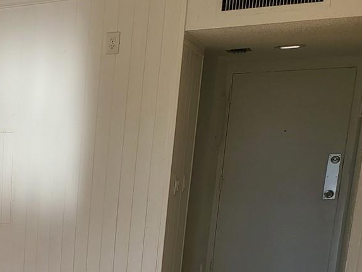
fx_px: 701
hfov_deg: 24.4
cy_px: 328
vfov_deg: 20.5
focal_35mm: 67
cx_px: -138
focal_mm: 5
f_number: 1.8
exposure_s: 1/1350
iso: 40
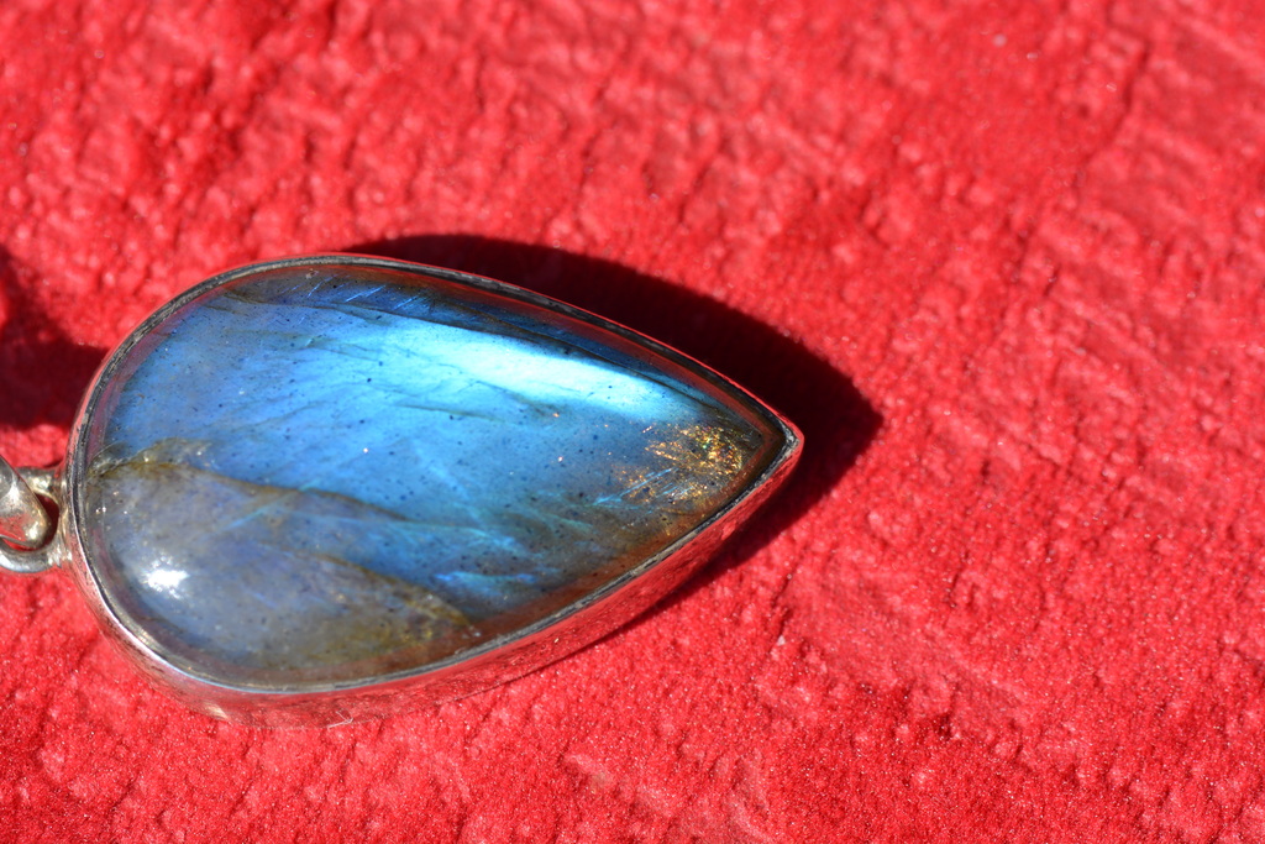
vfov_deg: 8.7
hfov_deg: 13.0
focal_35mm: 158
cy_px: 422
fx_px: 5535
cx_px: 632
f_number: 9
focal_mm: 105
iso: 100
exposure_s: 1/320
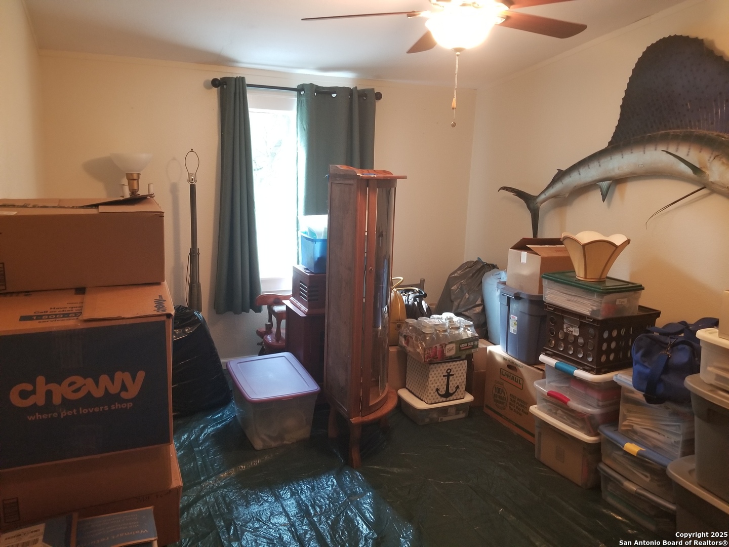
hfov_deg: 67.3
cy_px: 274
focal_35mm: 26
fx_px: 548
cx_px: 364
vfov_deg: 53.1
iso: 250
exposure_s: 1/20
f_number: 1.7
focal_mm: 4.25
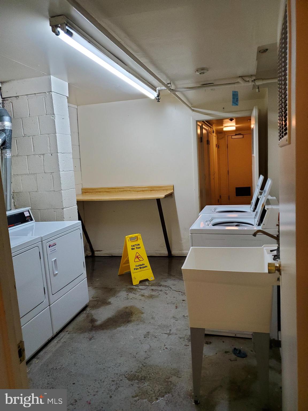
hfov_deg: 53.1
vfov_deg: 67.3
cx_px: 154
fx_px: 308
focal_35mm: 26
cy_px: 206
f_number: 1.5
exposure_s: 1/120
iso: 250
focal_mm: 4.3
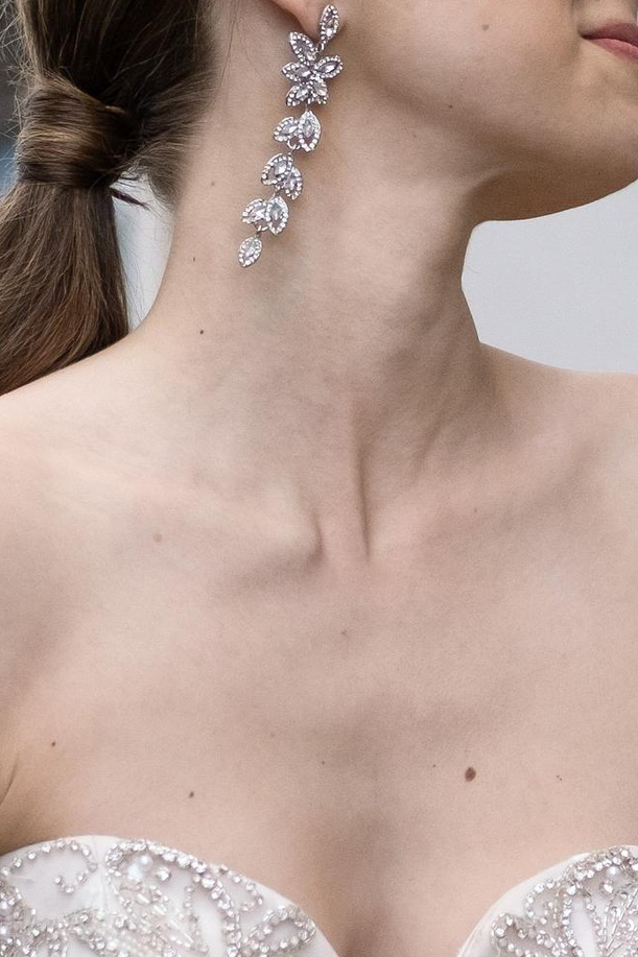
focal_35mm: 222
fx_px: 5903
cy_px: 868
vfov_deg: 9.2
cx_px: 690
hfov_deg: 6.2
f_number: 2
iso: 320
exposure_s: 1/2000
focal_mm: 35
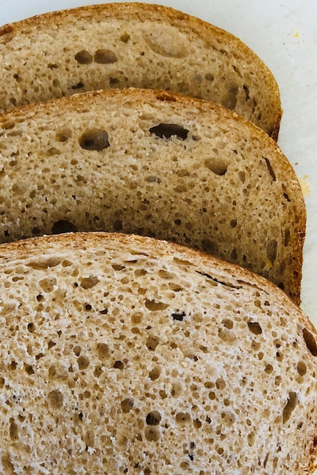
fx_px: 528
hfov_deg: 33.0
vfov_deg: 47.7
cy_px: 317
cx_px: 97
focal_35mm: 40
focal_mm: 3.99
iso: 80
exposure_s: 1/15
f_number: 1.8
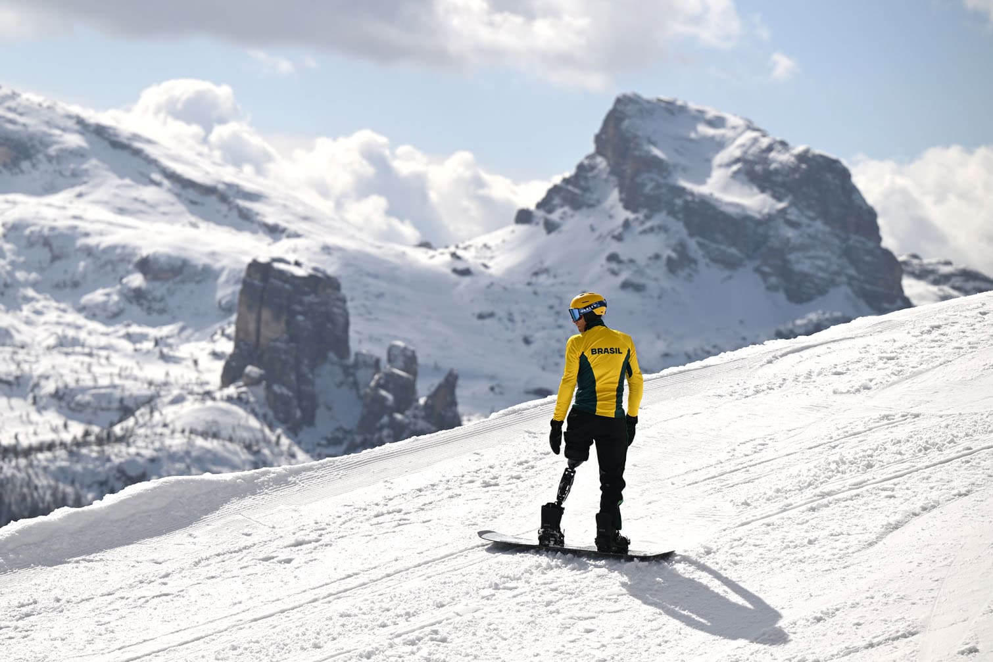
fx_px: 3310
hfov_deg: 17.1
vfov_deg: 11.4
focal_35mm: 120
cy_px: 331
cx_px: 496
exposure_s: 1/6400
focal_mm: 120
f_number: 3.5
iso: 160
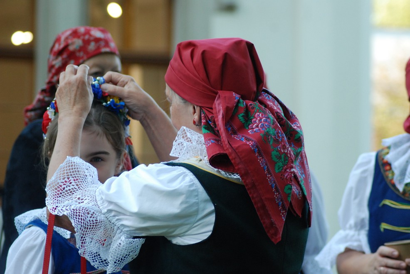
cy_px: 137
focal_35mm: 168
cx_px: 205
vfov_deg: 8.2
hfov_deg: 12.2
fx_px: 1916
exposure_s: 1/320
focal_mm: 112
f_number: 4.5
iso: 800
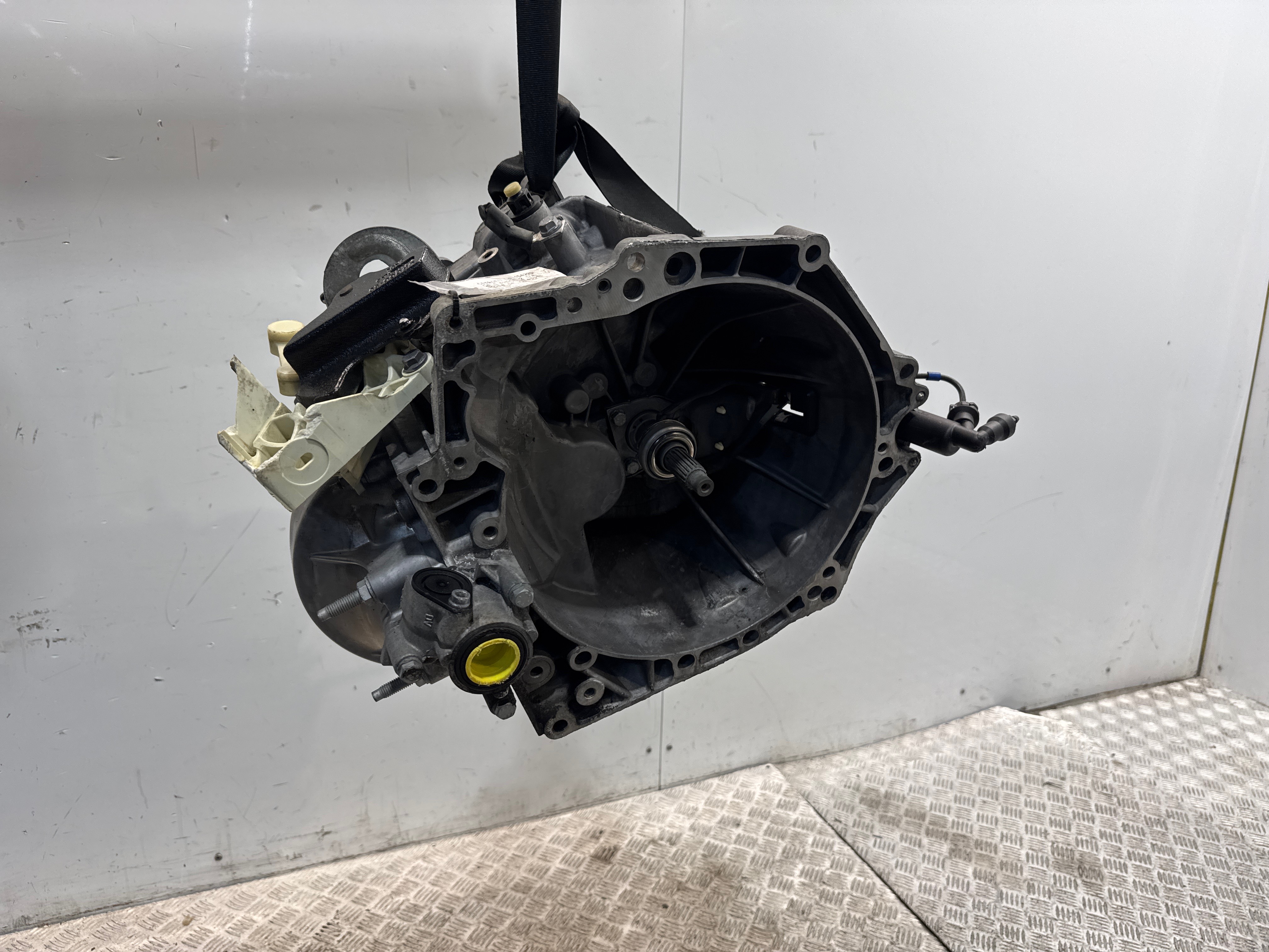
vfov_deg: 56.8
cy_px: 476
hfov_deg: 71.6
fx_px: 880
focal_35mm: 24
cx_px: 634
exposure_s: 1/100
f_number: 1.78
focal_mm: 6.76
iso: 64
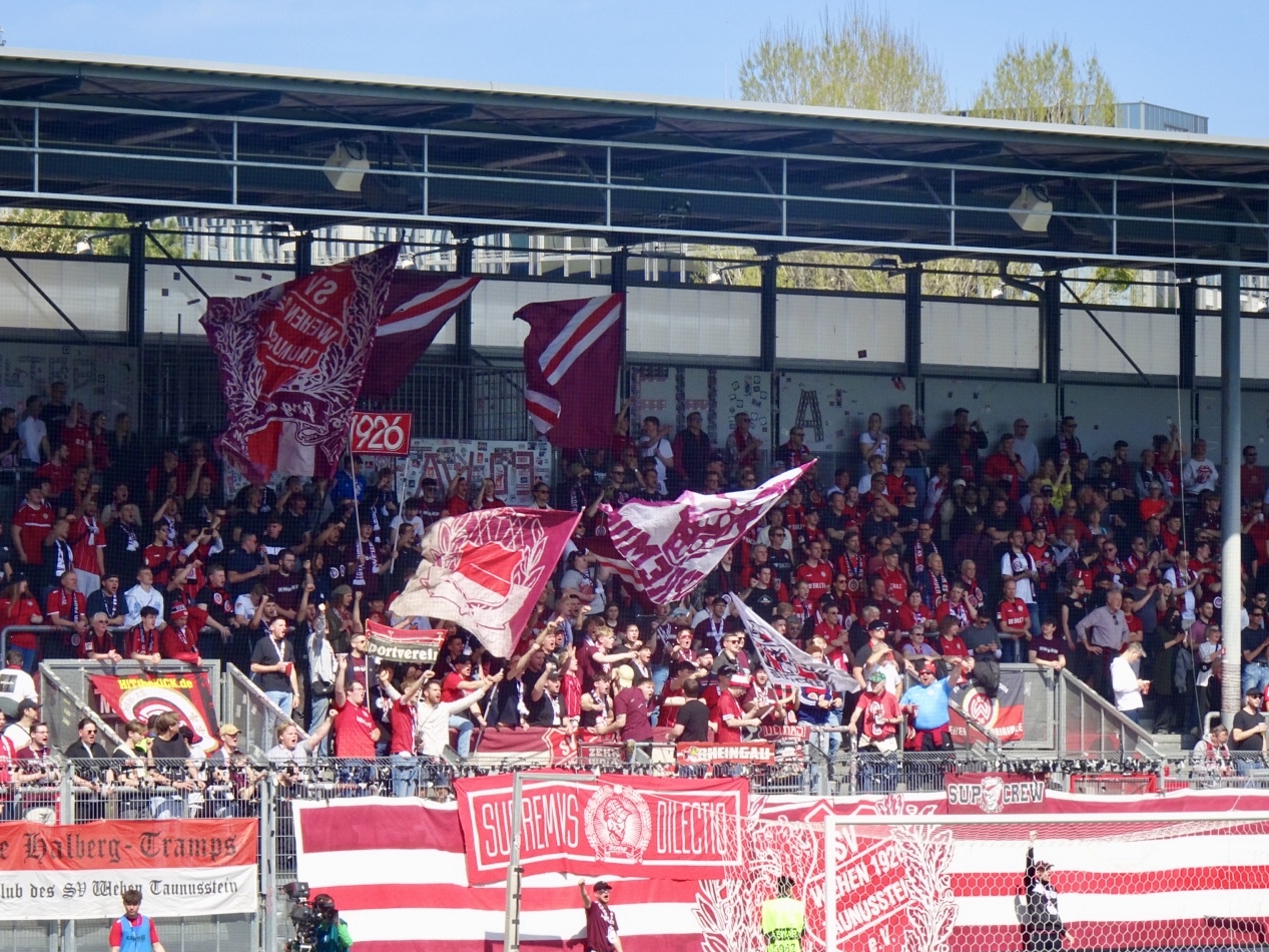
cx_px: 581
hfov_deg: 11.9
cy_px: 508
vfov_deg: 8.9
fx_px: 6085
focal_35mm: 166
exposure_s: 1/250
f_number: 5.6
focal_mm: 24.99
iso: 80
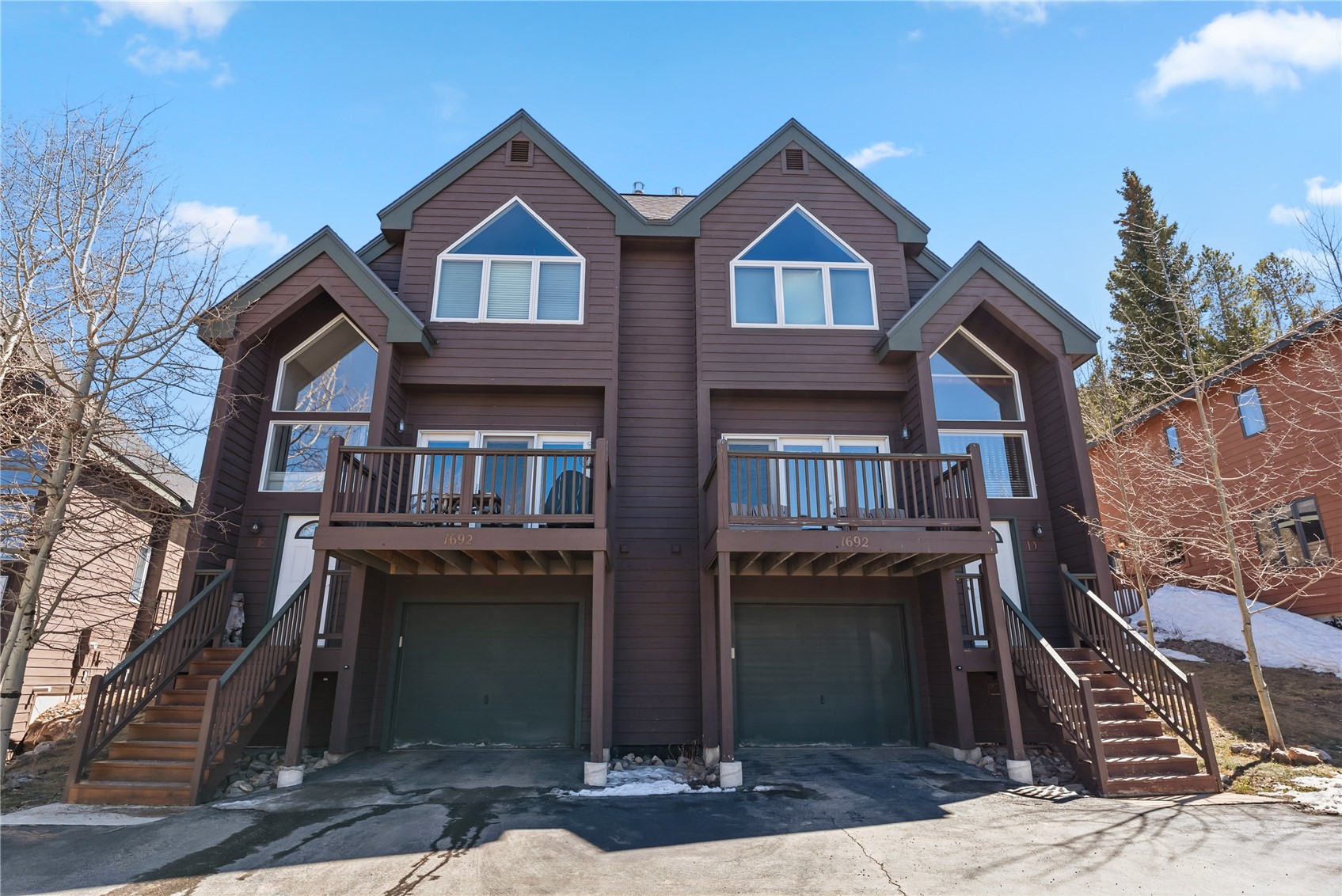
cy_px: 448
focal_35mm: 19
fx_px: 716
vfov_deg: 64.1
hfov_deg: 86.3
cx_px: 671
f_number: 5.6
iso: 640
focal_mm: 19.2
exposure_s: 1/640
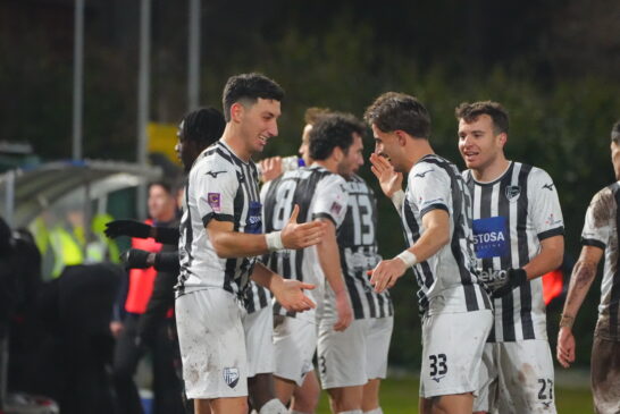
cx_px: 310
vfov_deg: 2.3
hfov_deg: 3.4
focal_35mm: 600
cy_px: 207
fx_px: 10341
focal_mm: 400
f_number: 5.6
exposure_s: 1/1000
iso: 12800
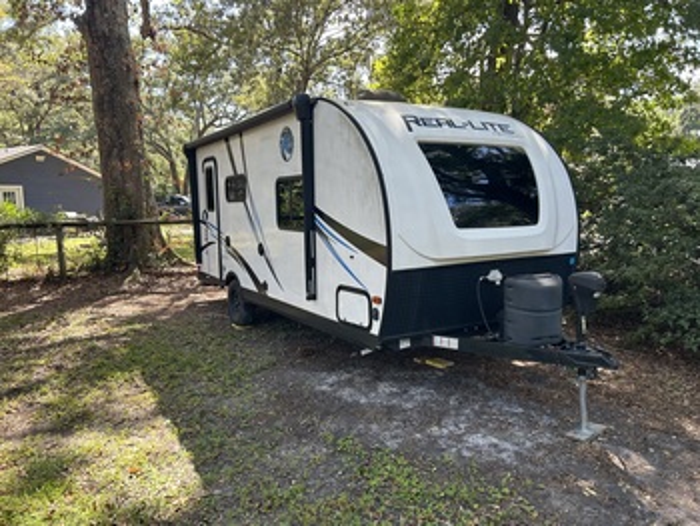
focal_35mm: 26
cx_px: 350
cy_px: 263
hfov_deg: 67.3
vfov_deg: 53.1
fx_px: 526
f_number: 1.5
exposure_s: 1/309
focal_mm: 5.7
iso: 50
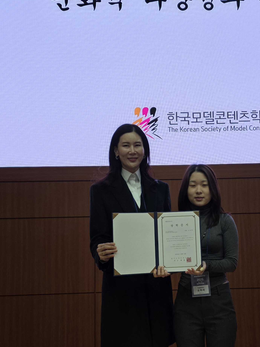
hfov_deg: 42.7
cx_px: 156
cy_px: 244
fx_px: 331
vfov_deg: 53.7
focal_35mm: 33
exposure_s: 1/120
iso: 100
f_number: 1.7
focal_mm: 6.3
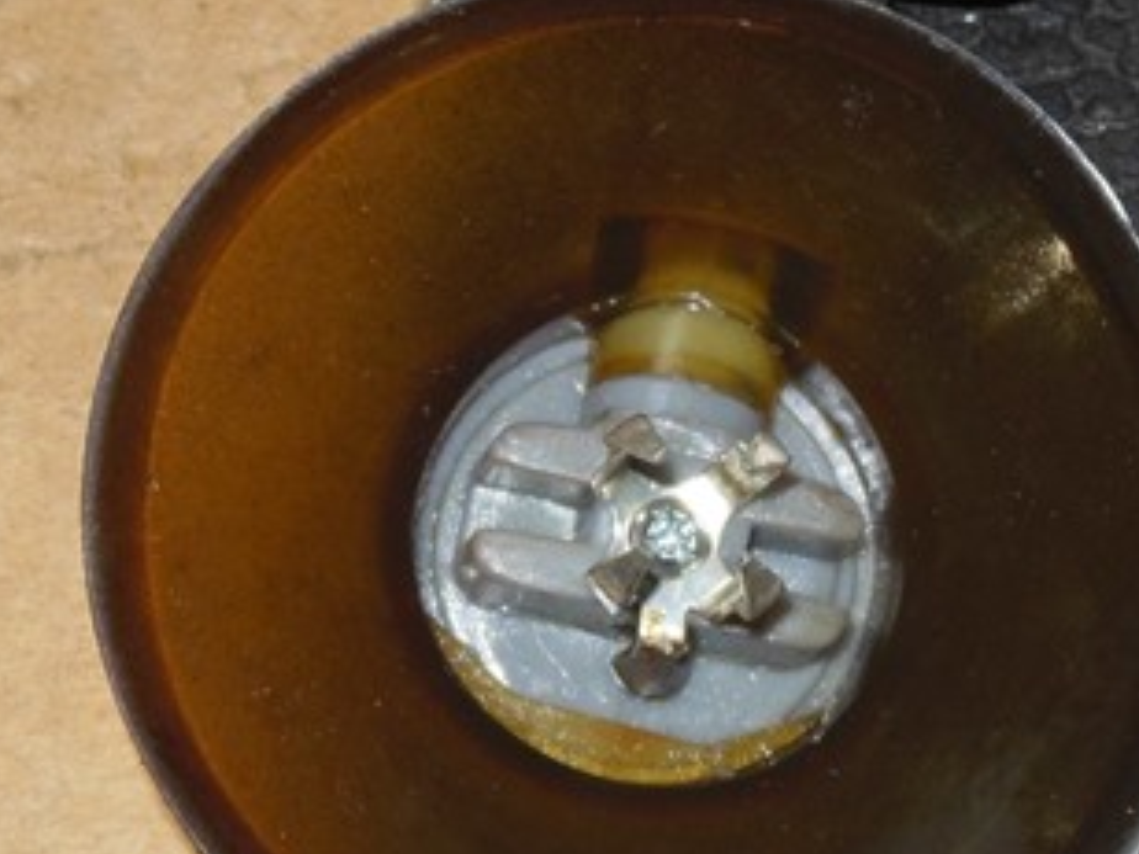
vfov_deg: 15.4
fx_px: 3159
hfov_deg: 20.4
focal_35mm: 96
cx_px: 666
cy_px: 529
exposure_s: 1/60
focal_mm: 11.7
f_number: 4.3
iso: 125
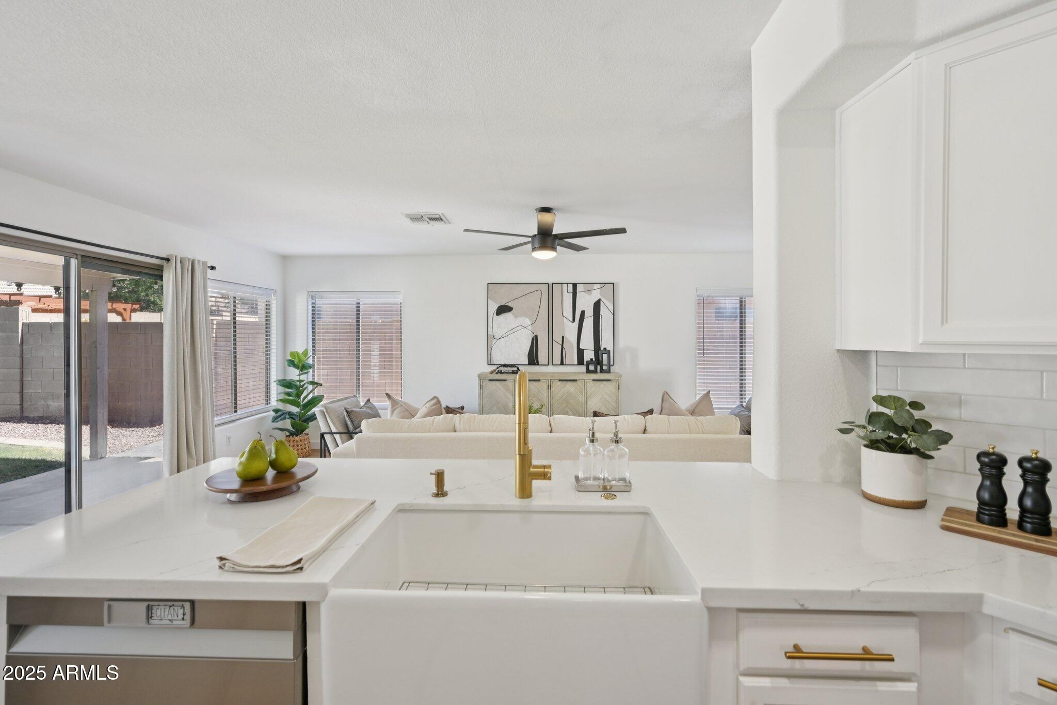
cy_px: 352
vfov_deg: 75.5
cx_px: 528
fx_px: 455
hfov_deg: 98.5
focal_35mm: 16
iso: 500
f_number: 8
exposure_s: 1/80
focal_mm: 15.5
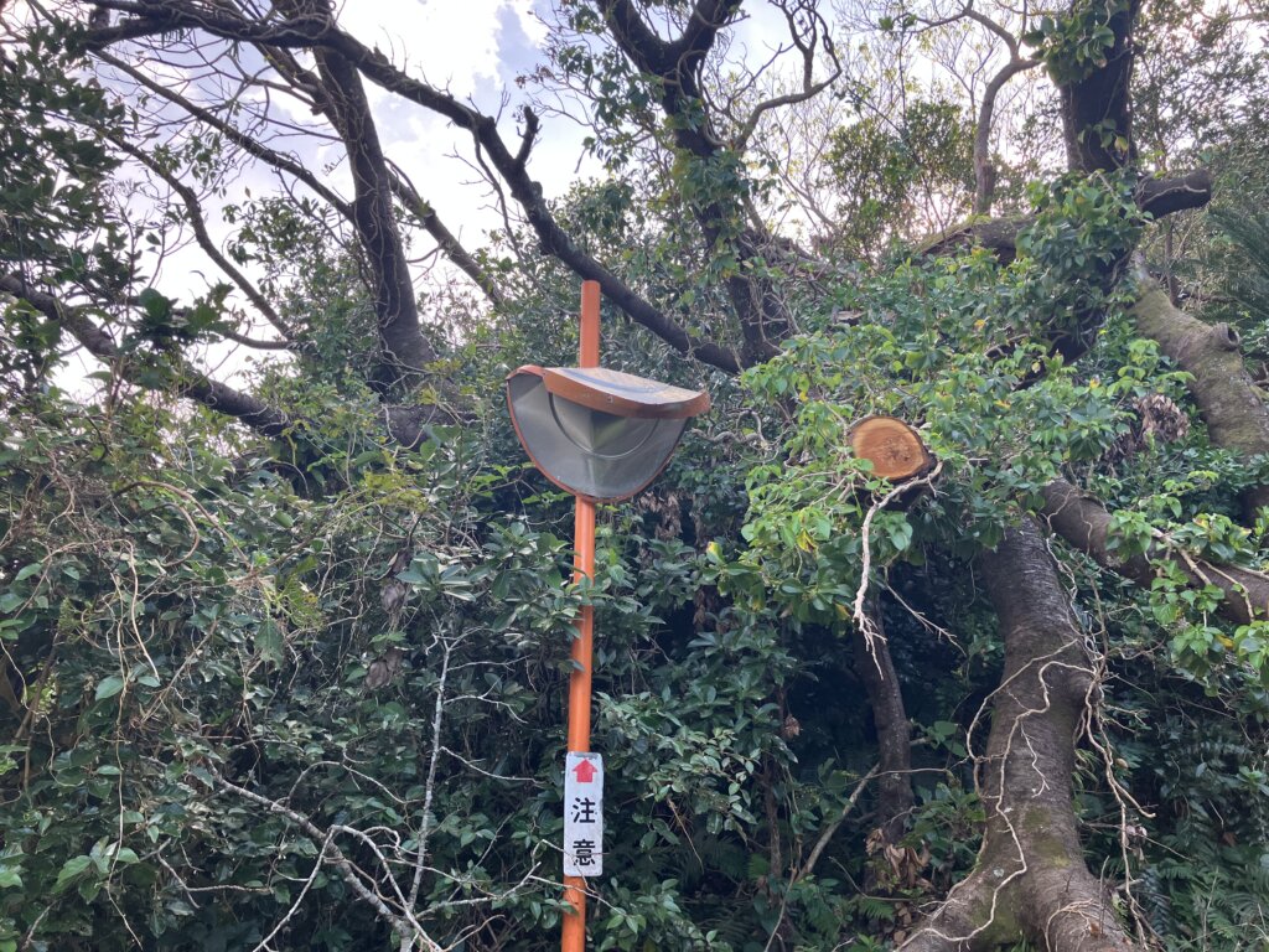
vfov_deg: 49.7
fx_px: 1026
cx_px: 634
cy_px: 476
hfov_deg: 63.4
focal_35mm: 28
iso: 32
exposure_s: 1/208
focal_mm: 3.99
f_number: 1.8
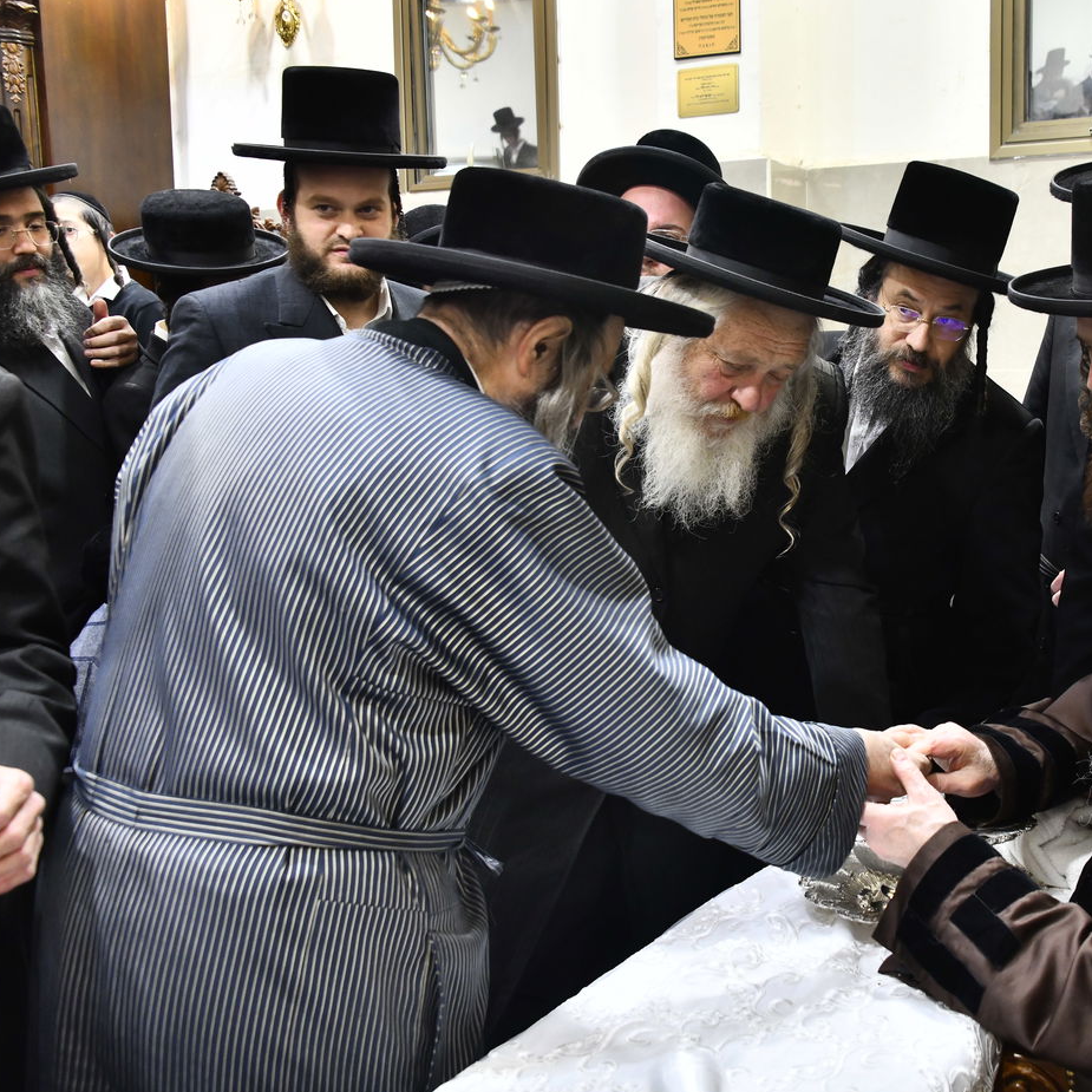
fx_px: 1606
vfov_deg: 37.6
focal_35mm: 45
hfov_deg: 36.8
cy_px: 546
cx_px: 790
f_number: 5.6
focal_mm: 35
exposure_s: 1/125
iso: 1250
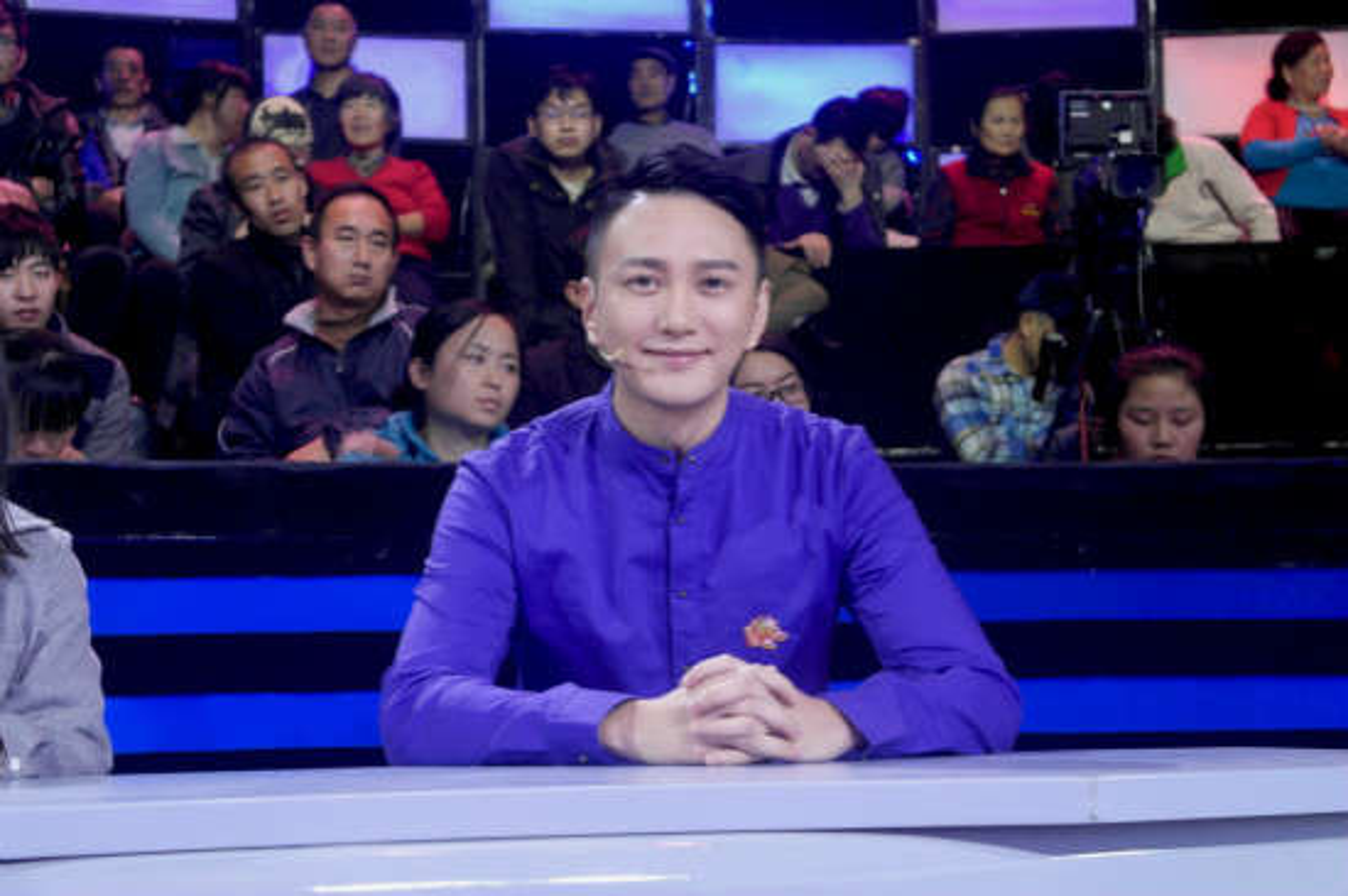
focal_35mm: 77
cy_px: 448
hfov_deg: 26.3
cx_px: 674
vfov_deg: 17.7
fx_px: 2881
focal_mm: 50
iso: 1600
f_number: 5.6
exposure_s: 1/25
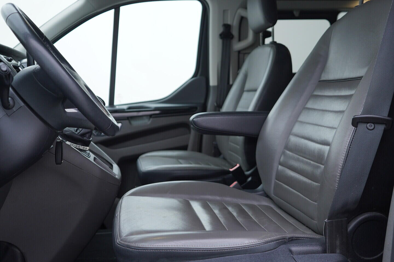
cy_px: 131
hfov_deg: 53.1
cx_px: 197
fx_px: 394
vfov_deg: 36.9
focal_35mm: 36
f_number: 3.2
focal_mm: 24
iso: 125
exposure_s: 1/40
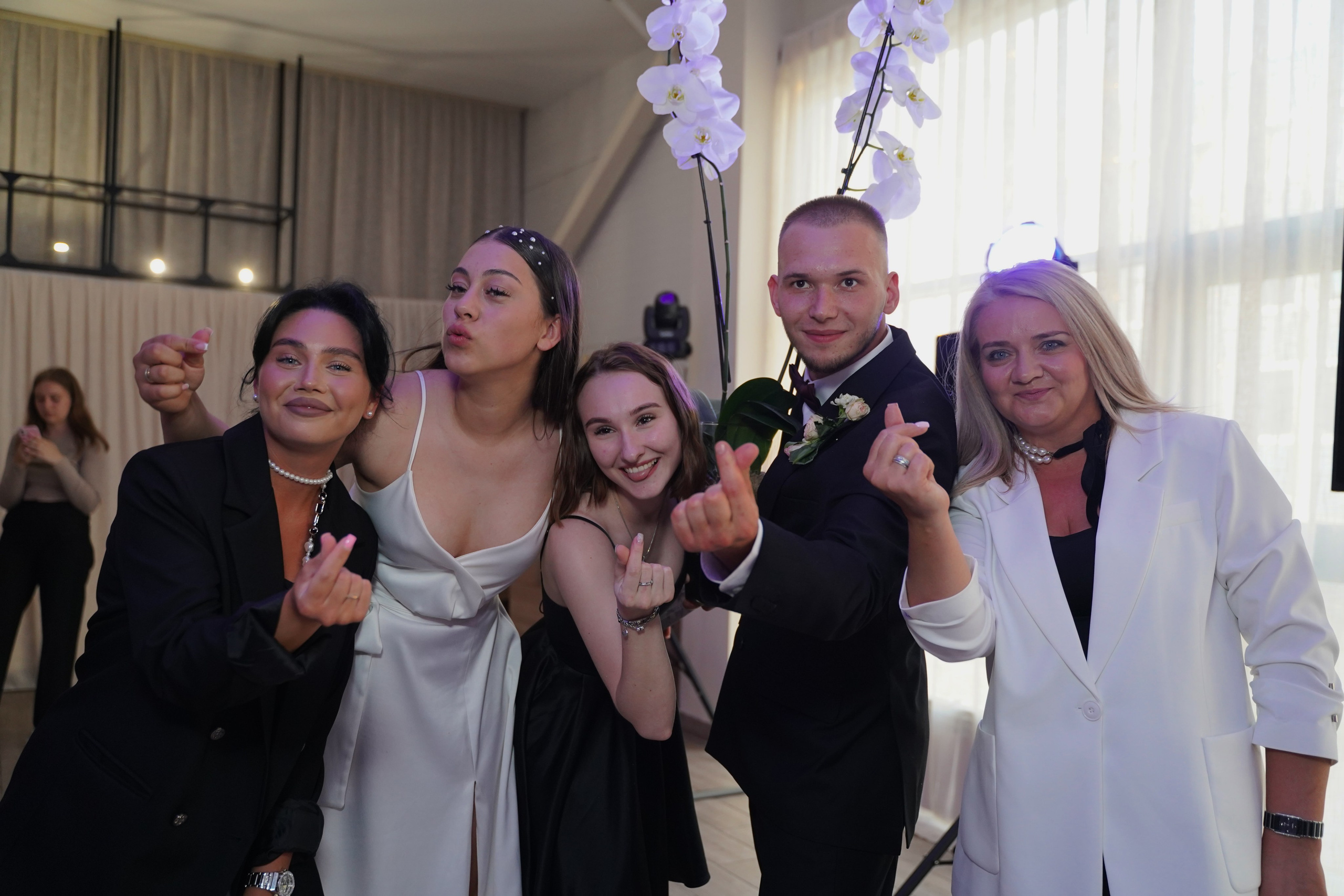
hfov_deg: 60.3
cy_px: 448
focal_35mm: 31
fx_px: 1157
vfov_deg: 42.3
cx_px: 672
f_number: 2.8
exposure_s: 1/160
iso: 1600
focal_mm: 31
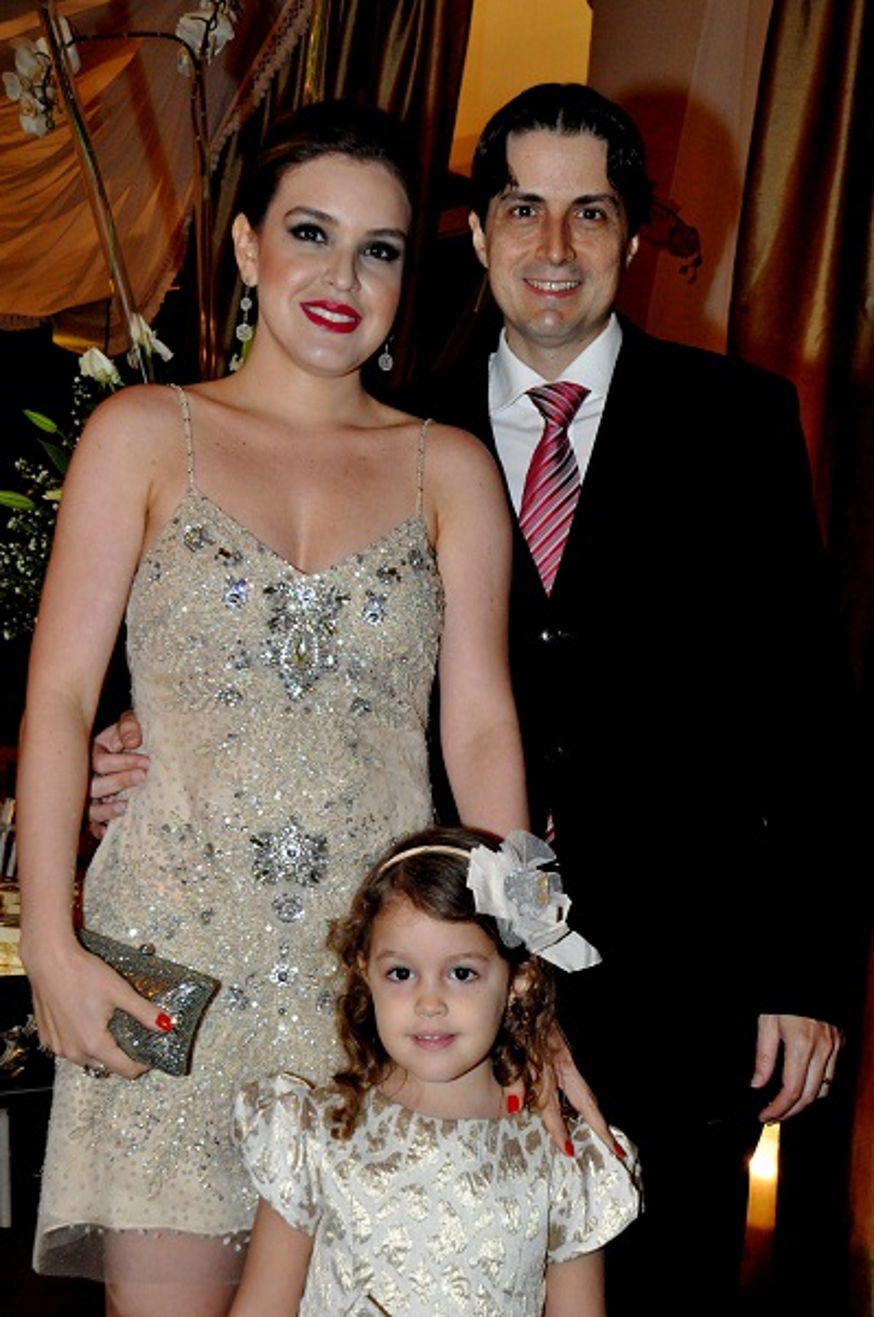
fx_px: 1753
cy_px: 658
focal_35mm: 48
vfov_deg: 41.2
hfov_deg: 28.0
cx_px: 437
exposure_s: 1/60
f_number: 7.1
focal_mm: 32
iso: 1600
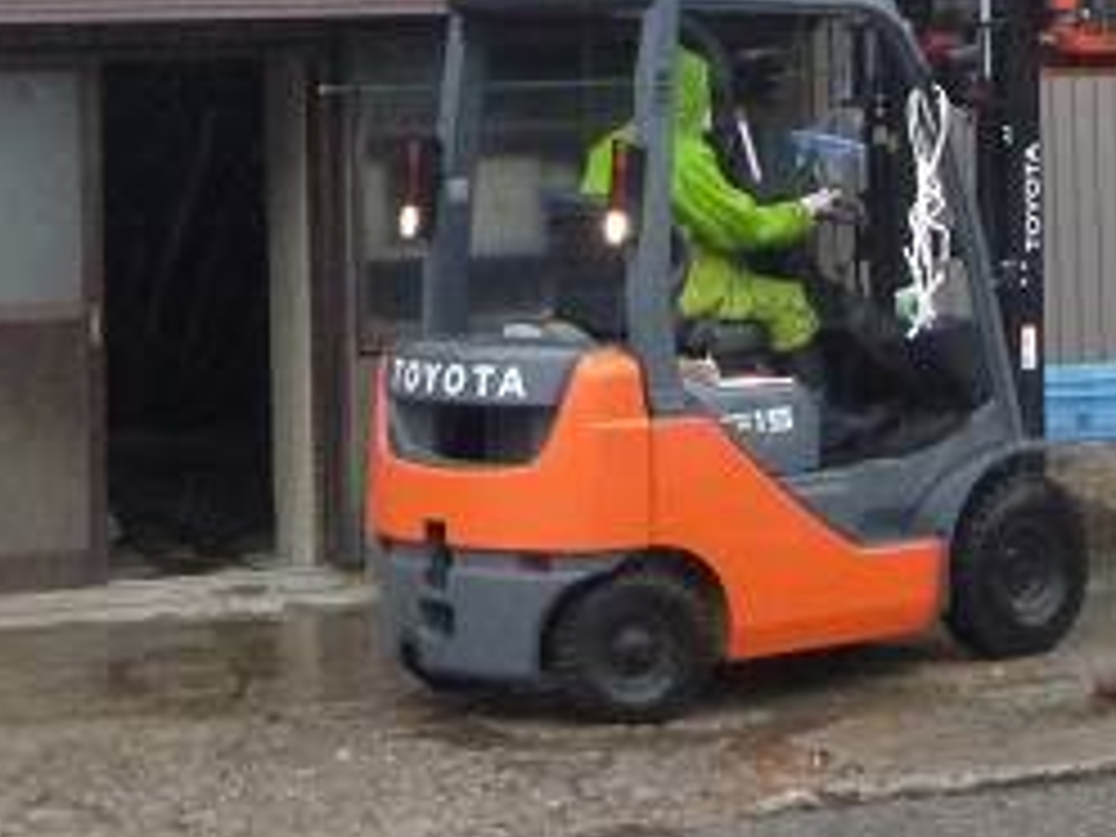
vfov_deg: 11.1
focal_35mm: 131
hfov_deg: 14.9
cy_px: -191
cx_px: 1017
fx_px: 4223
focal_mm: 8.4
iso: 800
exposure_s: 1/125
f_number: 4.8
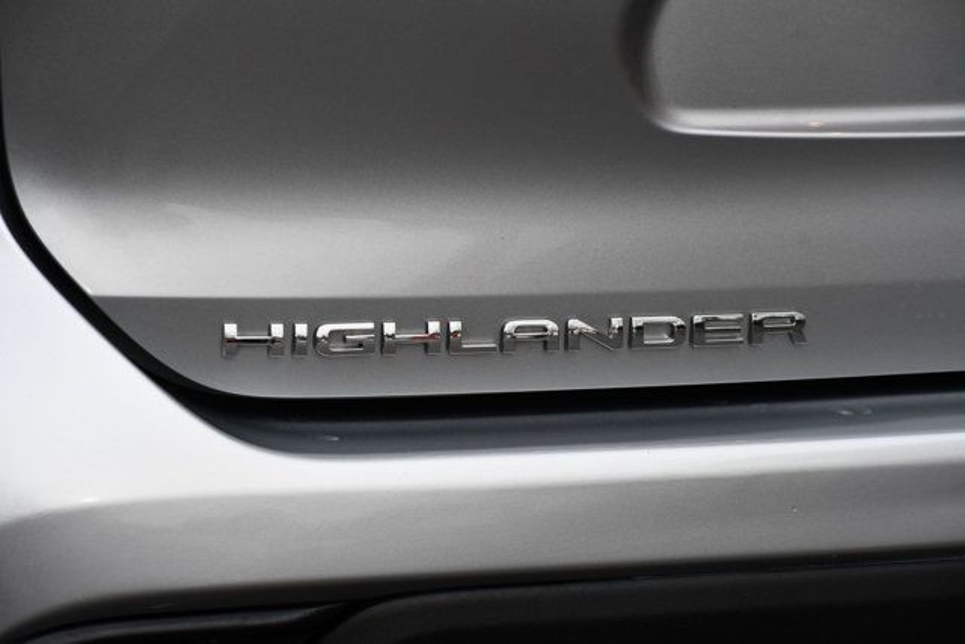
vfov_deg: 8.2
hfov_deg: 12.2
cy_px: 322
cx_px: 482
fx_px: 4504
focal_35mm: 168
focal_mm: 112
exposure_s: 1/250
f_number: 7.1
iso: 200
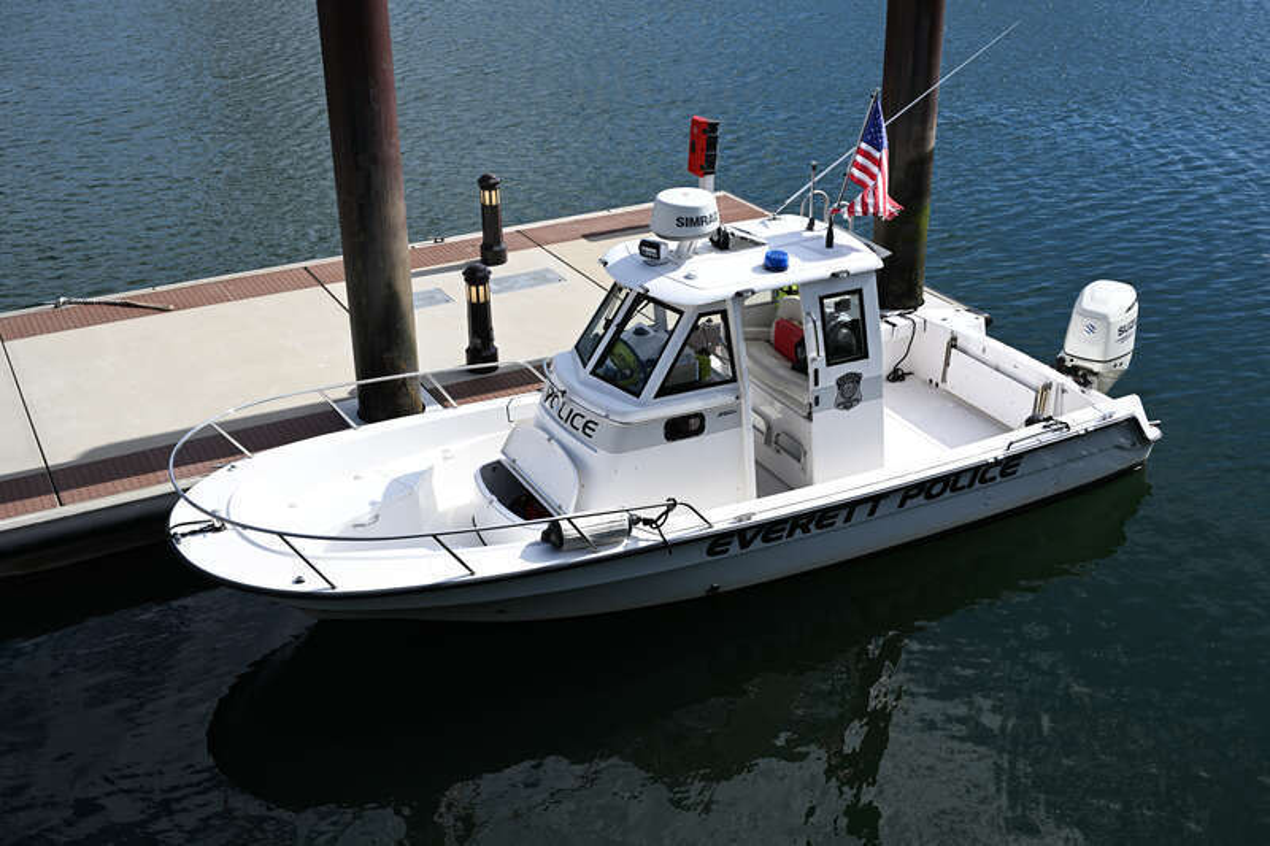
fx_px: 1375
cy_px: 423
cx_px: 635
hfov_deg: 49.6
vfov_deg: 34.2
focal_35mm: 39
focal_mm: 39
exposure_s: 1/400
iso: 64
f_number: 5.6
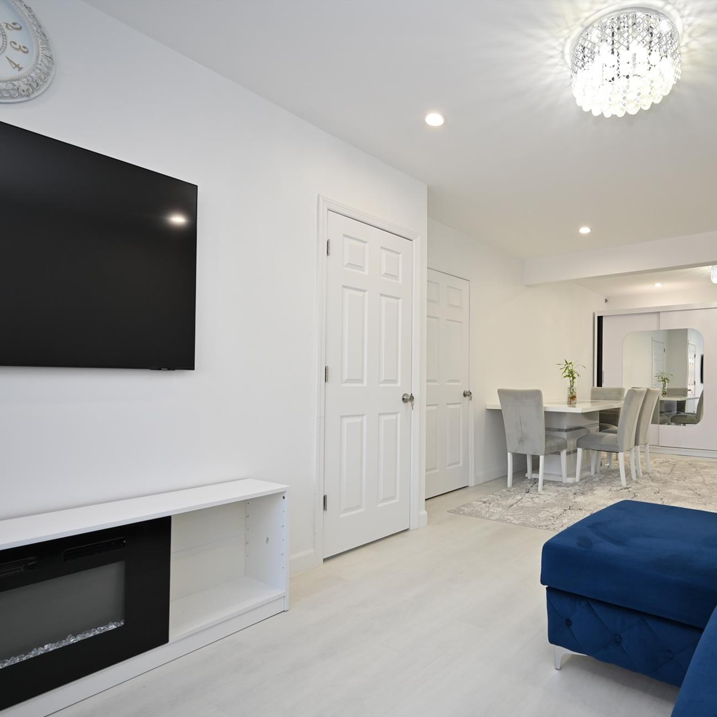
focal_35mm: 20
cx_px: 493
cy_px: 373
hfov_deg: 72.0
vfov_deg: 74.8
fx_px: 469
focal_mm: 15
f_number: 8
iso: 320
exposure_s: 1/25
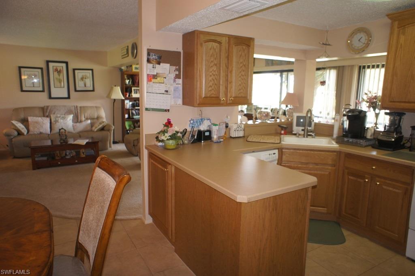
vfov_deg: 53.1
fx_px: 276
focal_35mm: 24
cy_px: 138
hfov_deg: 73.8
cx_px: 208
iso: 400
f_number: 2.8
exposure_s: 1/60
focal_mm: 16
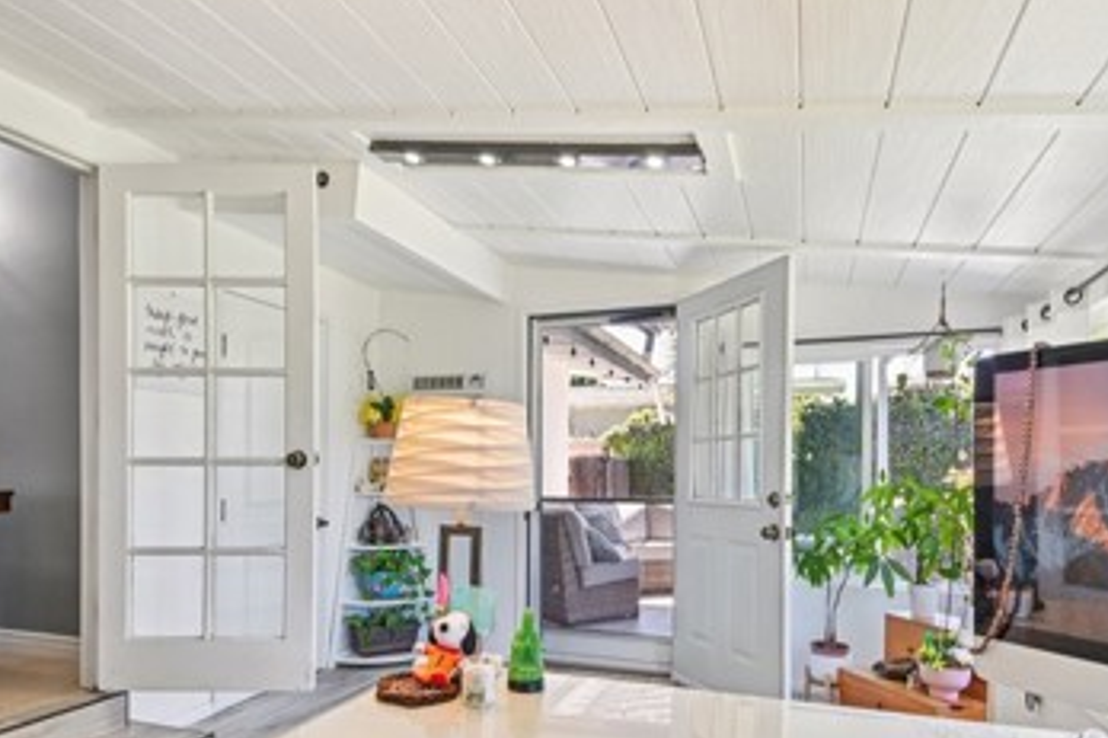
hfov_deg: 73.7
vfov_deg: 52.5
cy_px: 460
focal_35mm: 24
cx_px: 524
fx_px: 738
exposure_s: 1/6
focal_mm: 13
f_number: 8
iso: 250
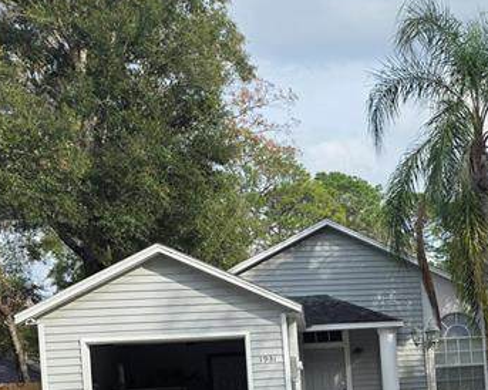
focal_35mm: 67
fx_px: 967
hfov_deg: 26.2
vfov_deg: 21.9
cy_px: 397
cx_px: 532
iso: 80
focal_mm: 6.3
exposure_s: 1/3436
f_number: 1.7
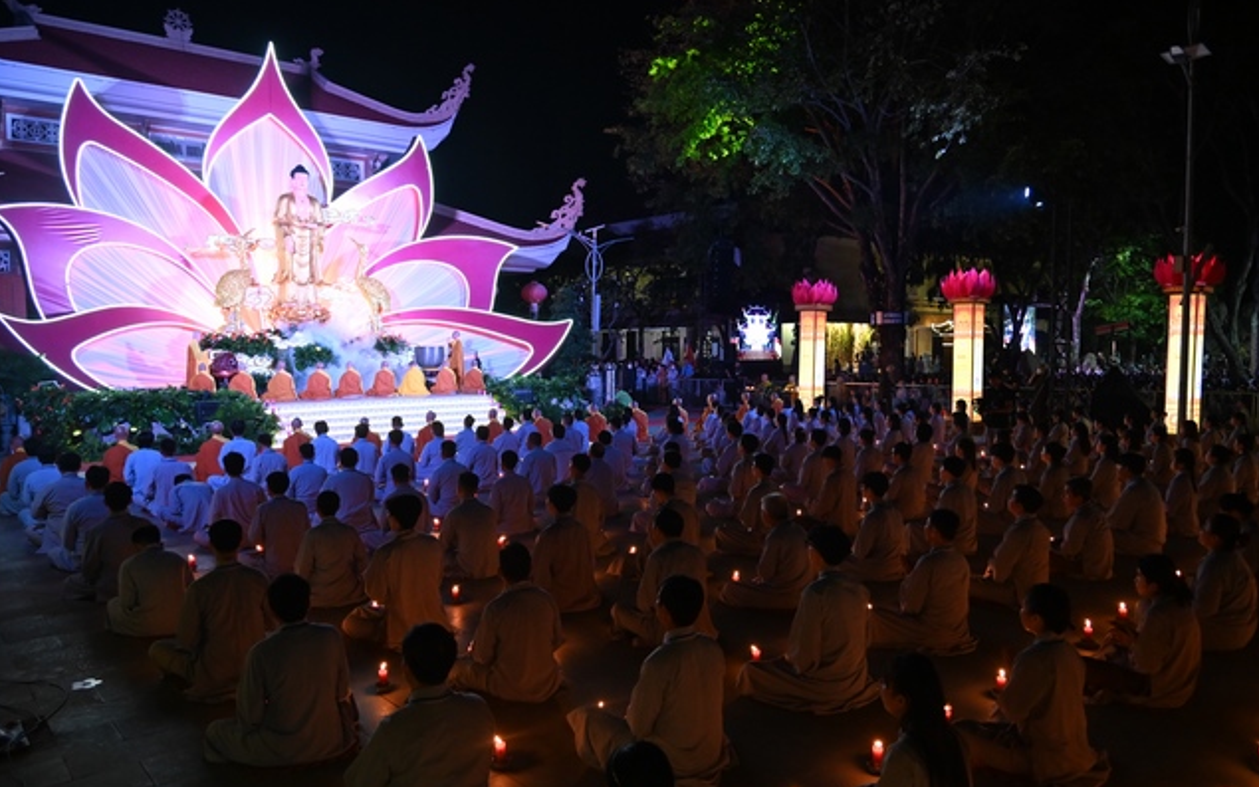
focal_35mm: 25
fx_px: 858
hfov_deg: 72.5
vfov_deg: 49.3
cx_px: 623
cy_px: 418
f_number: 4
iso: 4000
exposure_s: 1/125
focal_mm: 24
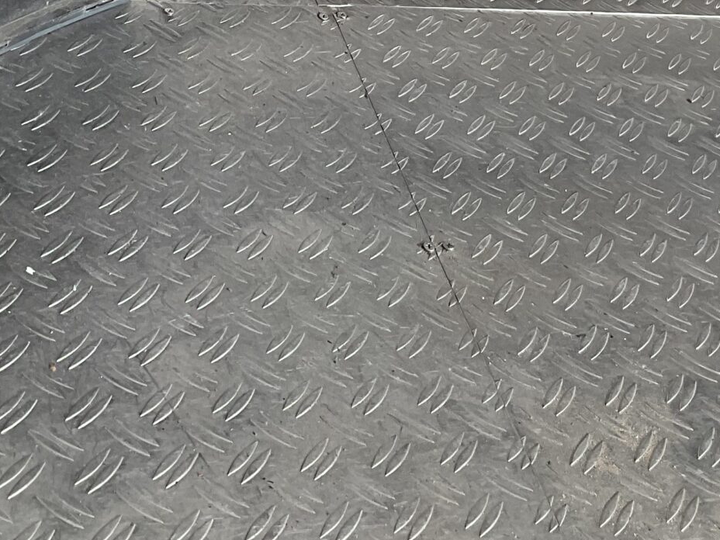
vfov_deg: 17.5
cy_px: -112
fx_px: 1664
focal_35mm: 80
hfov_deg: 24.4
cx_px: 310
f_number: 1.8
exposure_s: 1/223
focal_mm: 3
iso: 16
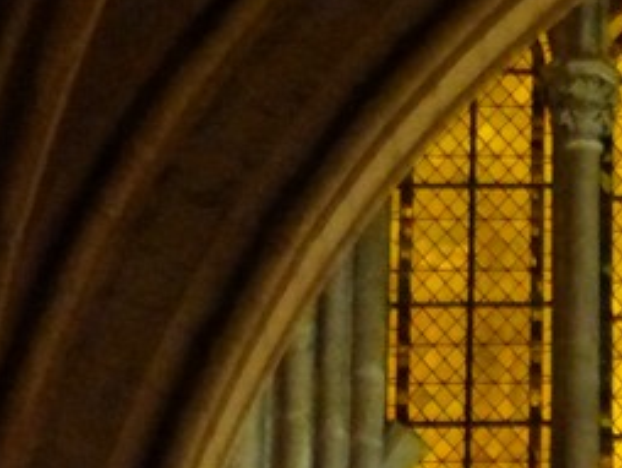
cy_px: -21
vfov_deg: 2.5
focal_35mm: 591
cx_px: 1033
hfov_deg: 3.3
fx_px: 10629
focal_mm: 28.4
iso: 1600
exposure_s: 1/4
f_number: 3.7
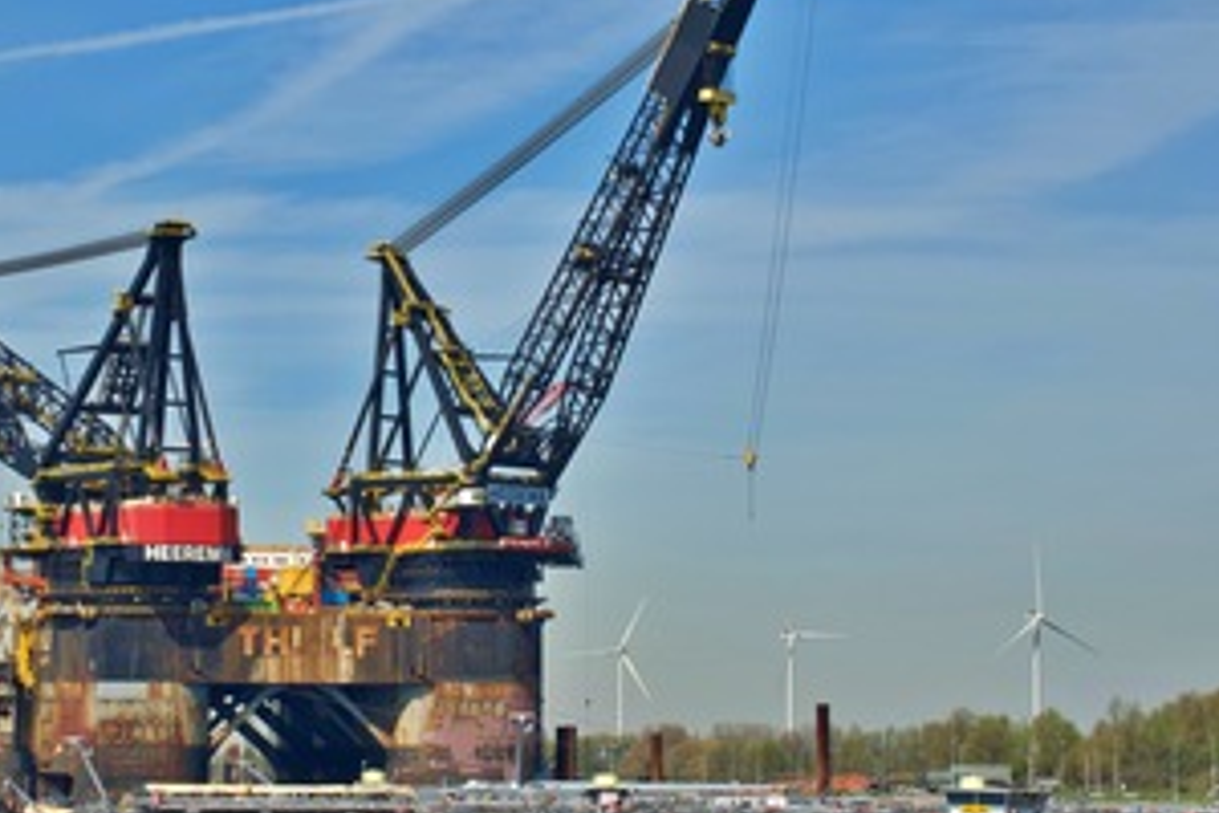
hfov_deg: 16.9
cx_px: 337
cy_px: 388
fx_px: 4097
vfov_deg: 11.3
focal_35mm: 121
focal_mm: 28.91
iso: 100
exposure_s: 1/500
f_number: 8
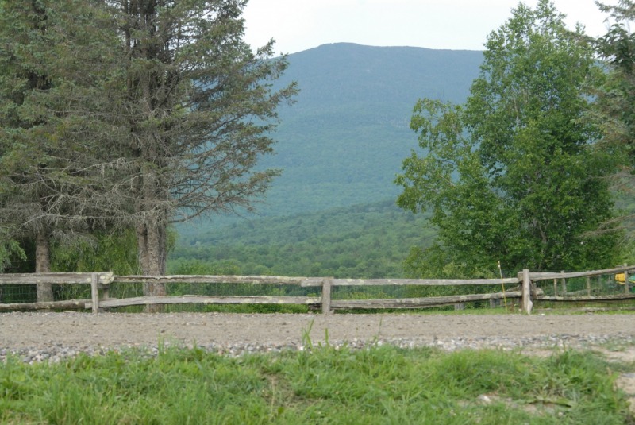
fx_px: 1854
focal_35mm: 105
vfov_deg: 13.1
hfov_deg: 19.4
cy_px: 212
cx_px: 318
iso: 800
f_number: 9
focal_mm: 70
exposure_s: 1/320
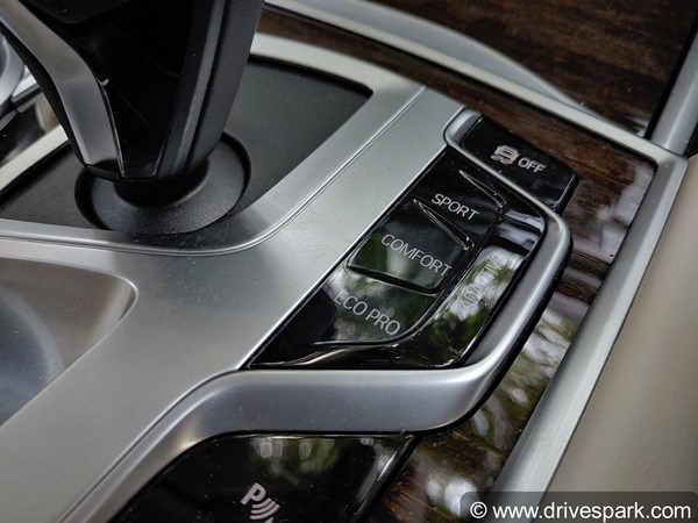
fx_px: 524
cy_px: 262
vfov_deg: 53.1
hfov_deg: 67.3
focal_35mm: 26
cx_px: 349
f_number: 1.8
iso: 50
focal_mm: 4.36
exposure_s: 1/100
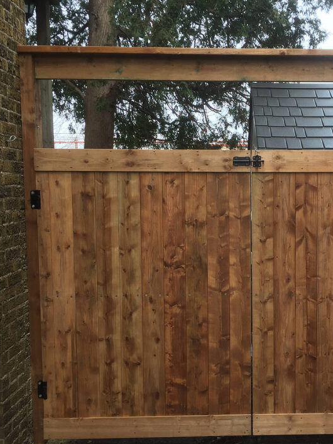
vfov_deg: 44.8
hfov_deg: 33.4
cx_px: 262
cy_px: 240
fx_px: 539
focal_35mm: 42
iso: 40
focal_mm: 4.15
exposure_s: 1/60
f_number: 2.2
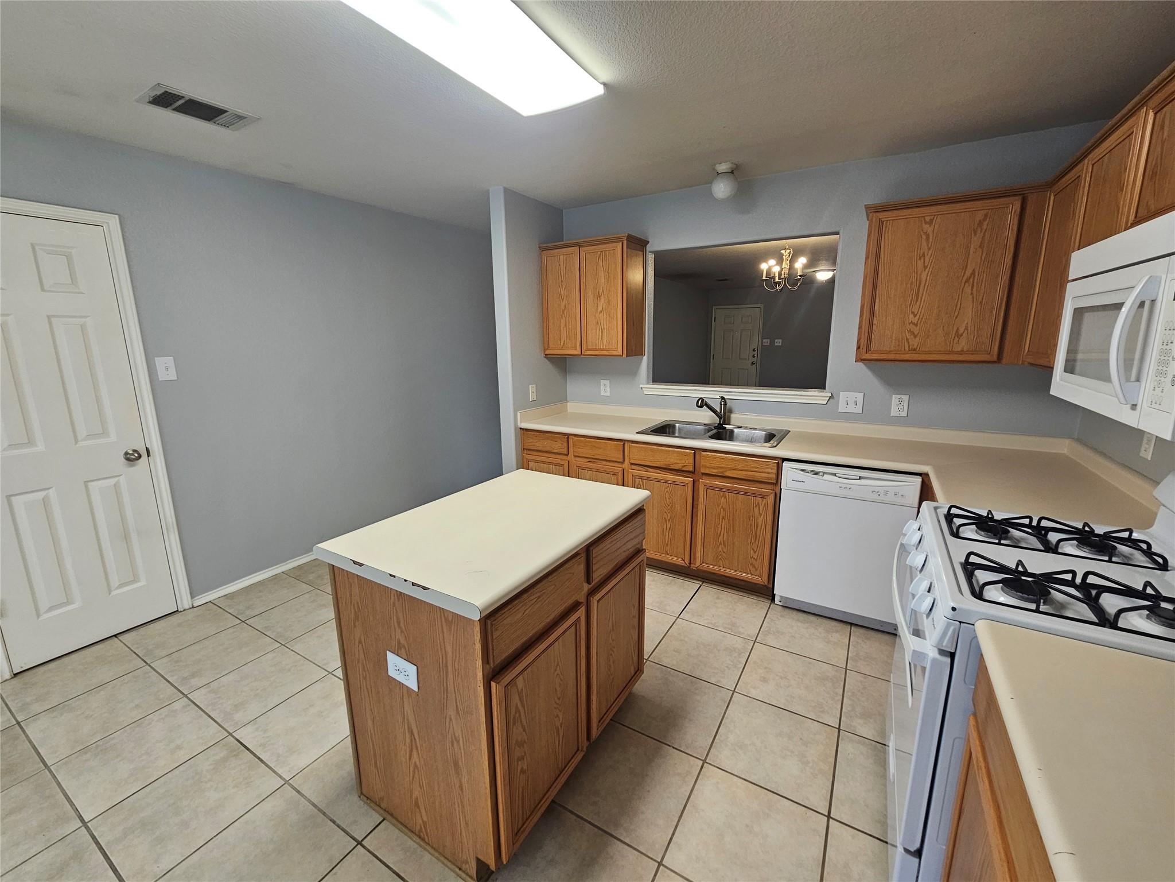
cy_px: 441
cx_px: 588
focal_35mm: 13
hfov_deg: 106.2
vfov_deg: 89.9
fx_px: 441
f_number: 2.2
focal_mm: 2.2
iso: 100
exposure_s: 1/60
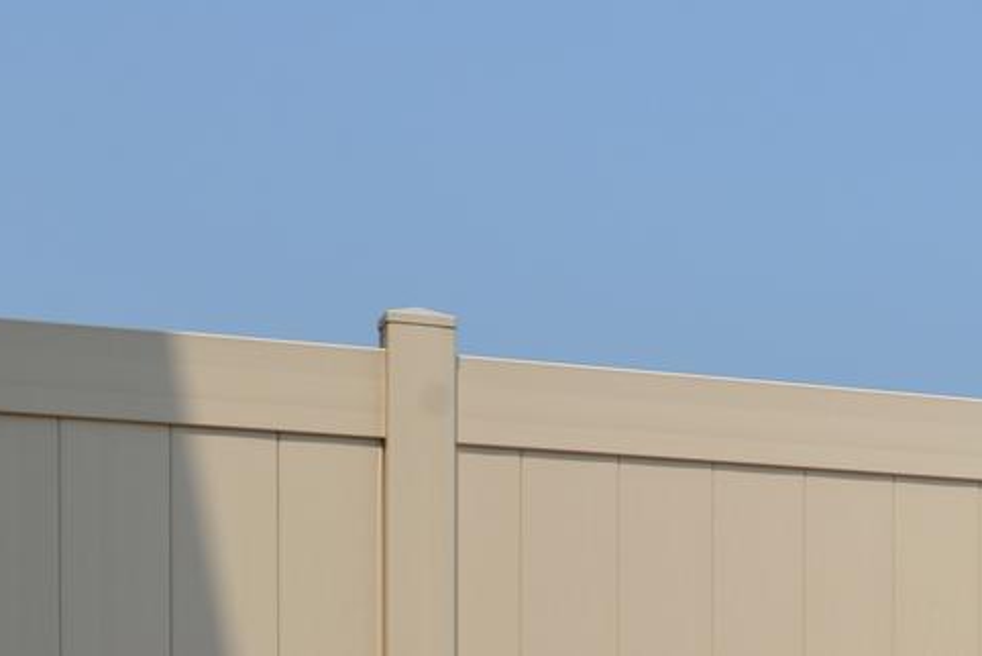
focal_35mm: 102
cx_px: 1607
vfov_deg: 12.8
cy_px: 950
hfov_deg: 17.3
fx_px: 2784
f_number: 9
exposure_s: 1/320
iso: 100
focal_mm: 24
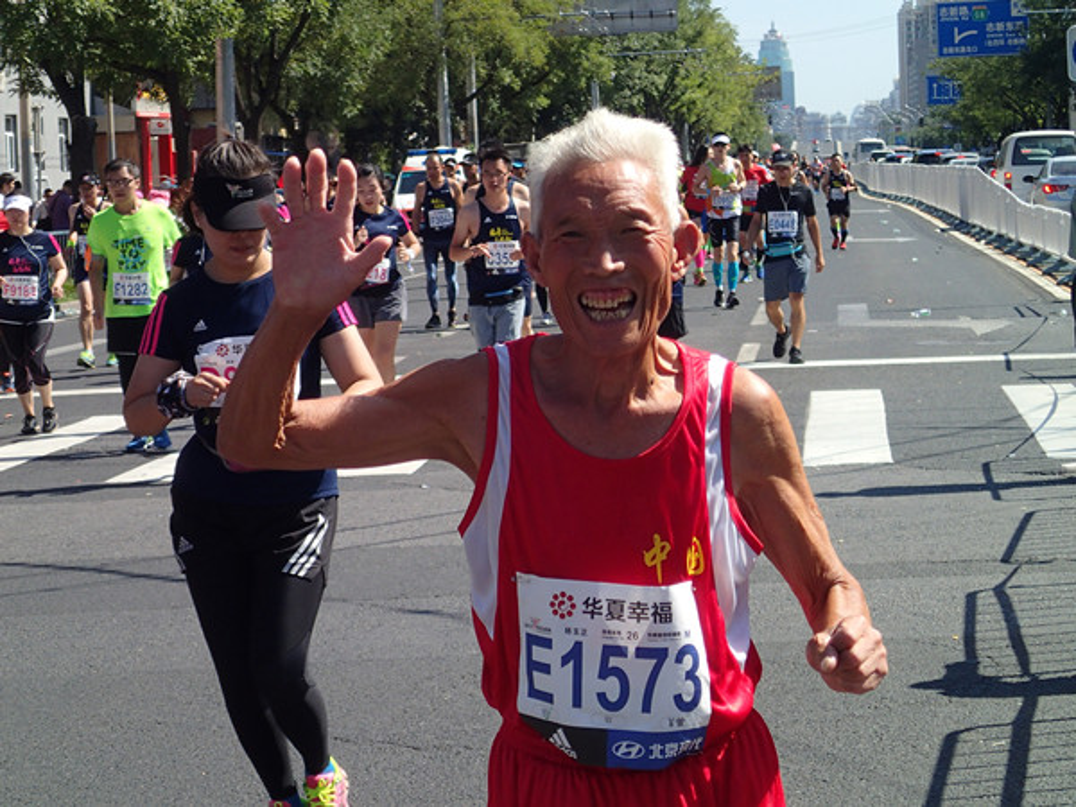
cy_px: 404
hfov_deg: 19.6
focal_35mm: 100
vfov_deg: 14.8
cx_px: 538
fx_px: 3108
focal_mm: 18
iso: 200
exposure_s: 1/800
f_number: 4.9
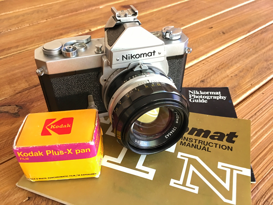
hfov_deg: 61.7
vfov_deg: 48.2
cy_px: 102
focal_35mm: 29
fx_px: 229
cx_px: 136
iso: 100
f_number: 2.2
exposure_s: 1/8
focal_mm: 4.15
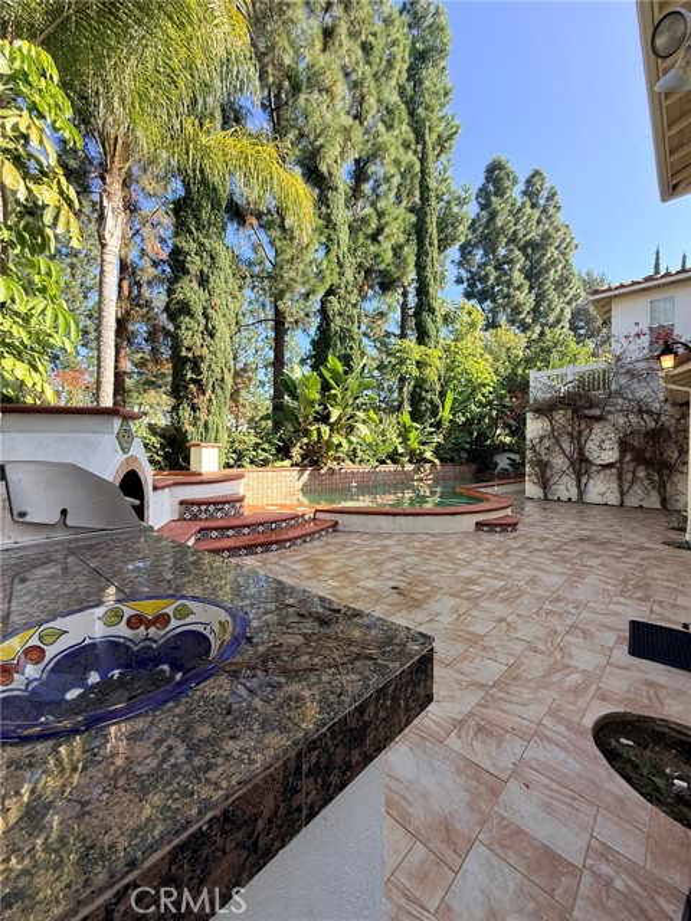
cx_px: 346
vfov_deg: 102.1
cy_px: 460
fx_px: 373
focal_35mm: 14
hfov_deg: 85.7
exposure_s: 1/427
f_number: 2.2
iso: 64
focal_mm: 2.22
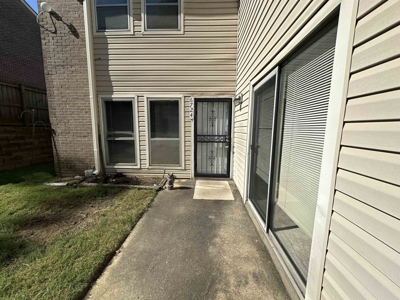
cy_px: 150
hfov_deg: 102.1
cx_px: 200
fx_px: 162
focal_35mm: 14
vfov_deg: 85.7
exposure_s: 1/2747
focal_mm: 2.22
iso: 50
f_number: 2.2
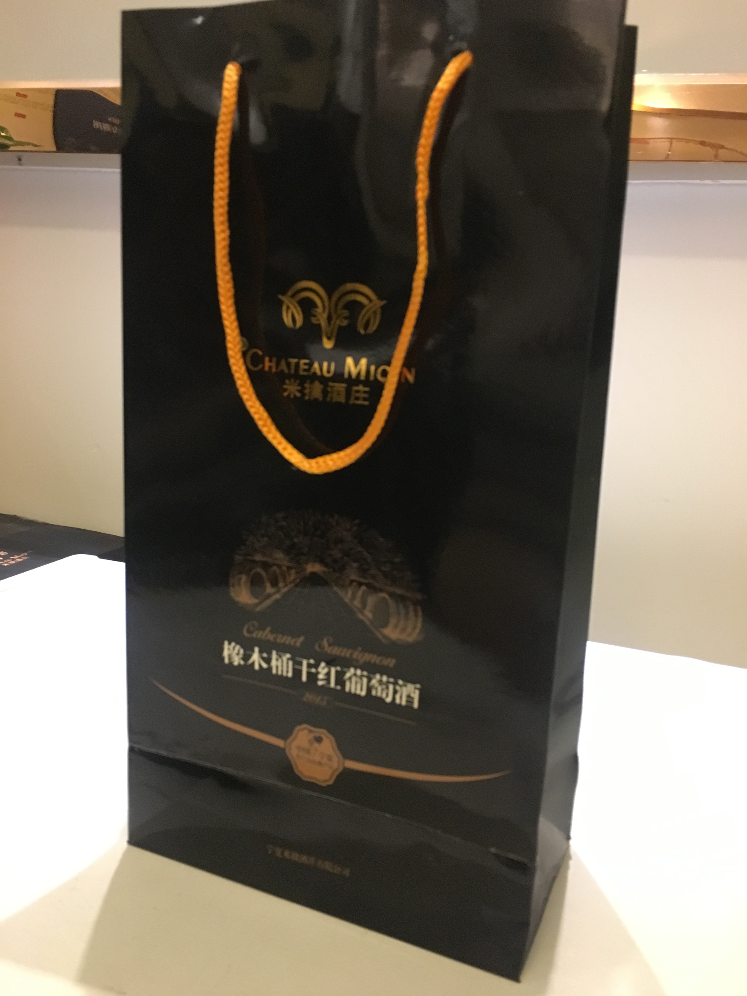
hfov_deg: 48.2
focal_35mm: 29
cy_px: 498
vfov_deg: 61.7
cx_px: 374
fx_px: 834
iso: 250
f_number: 2.2
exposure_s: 1/17
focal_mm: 4.15
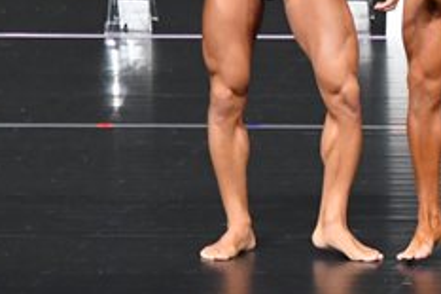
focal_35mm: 798
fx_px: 9768
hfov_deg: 2.6
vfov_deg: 1.7
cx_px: 709
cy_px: -74
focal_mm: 160
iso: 5000
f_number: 5.6
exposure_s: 1/400
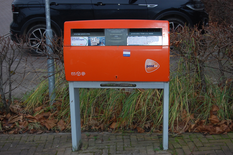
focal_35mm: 63
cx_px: 116
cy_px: 78
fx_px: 407
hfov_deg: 31.9
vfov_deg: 21.5
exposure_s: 1/60
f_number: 5.3
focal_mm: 42
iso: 400
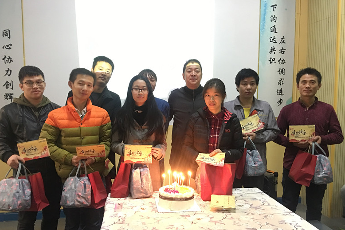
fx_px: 297
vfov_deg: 42.2
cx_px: 168
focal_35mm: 31
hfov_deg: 60.3
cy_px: 132
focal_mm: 4.15
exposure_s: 1/4
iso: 125
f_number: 2.2
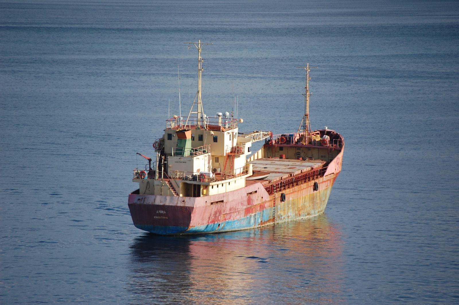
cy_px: 152
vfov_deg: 4.8
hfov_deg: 7.2
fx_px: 3630
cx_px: 230
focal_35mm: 285
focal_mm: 190
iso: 400
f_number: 5.6
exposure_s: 1/1250
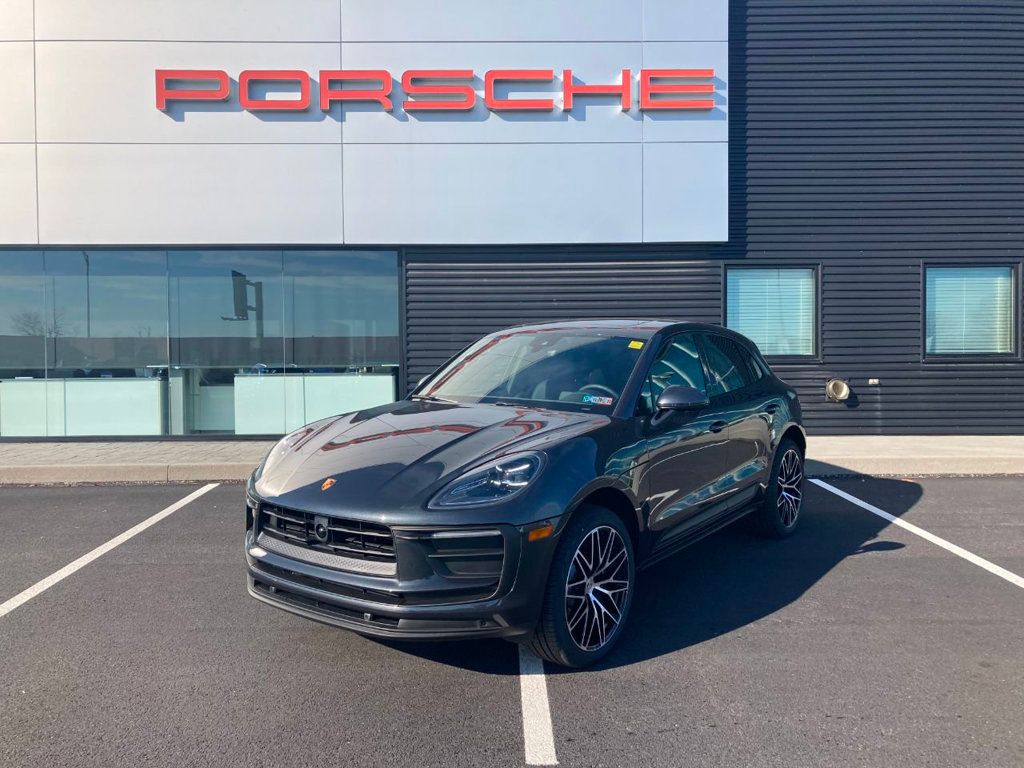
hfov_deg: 63.4
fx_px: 828
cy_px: 384
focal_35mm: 28
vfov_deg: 49.7
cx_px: 512
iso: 20
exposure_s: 1/1919
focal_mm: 3.99
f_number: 1.8
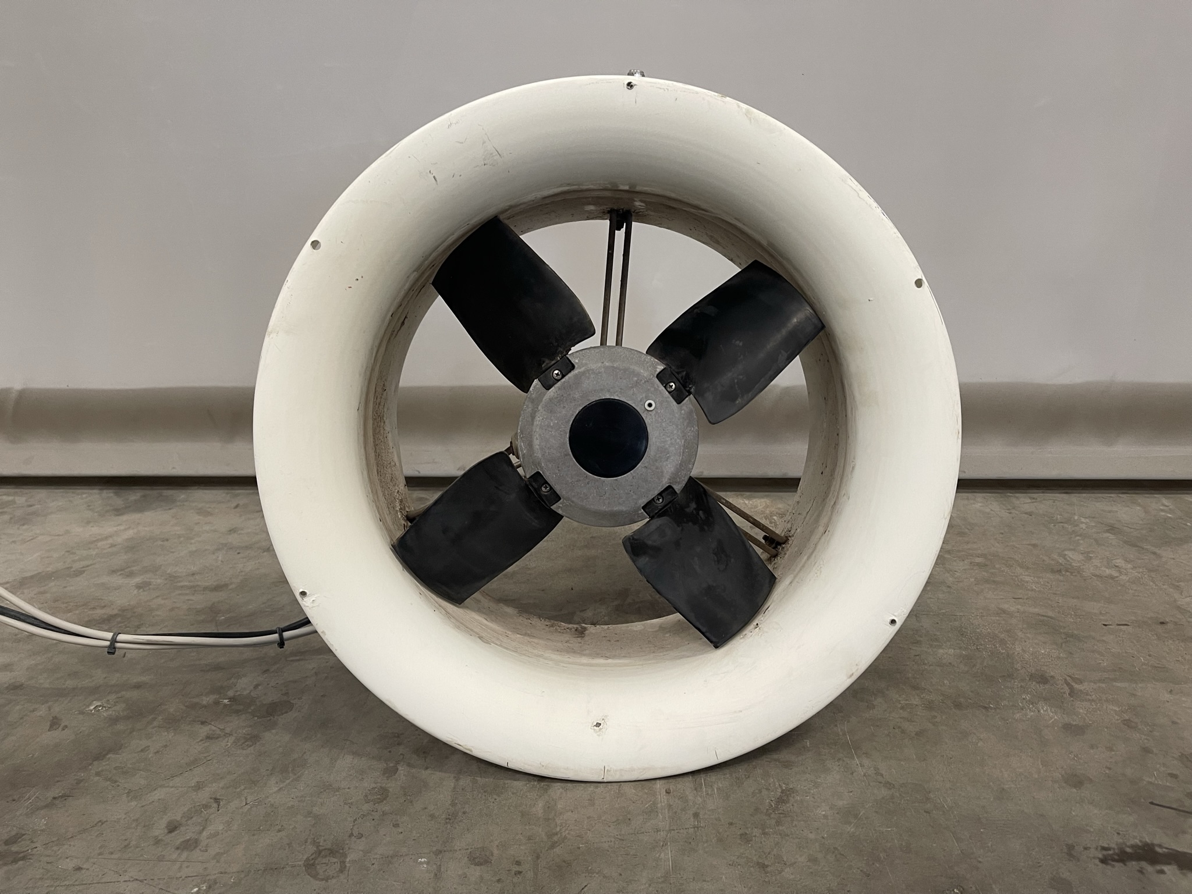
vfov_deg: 53.1
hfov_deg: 67.3
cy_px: 447
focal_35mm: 26
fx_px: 895
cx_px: 596
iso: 160
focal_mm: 5.1
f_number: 1.6
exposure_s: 1/50
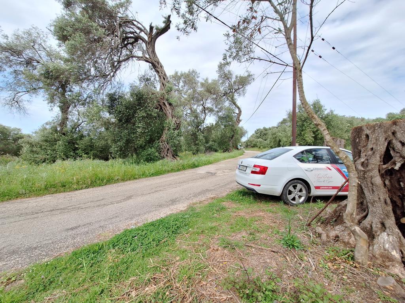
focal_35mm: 13
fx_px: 152
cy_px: 152
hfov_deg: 106.2
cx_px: 202
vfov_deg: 89.9
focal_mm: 1.74
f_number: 2.2
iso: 40
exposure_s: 1/962
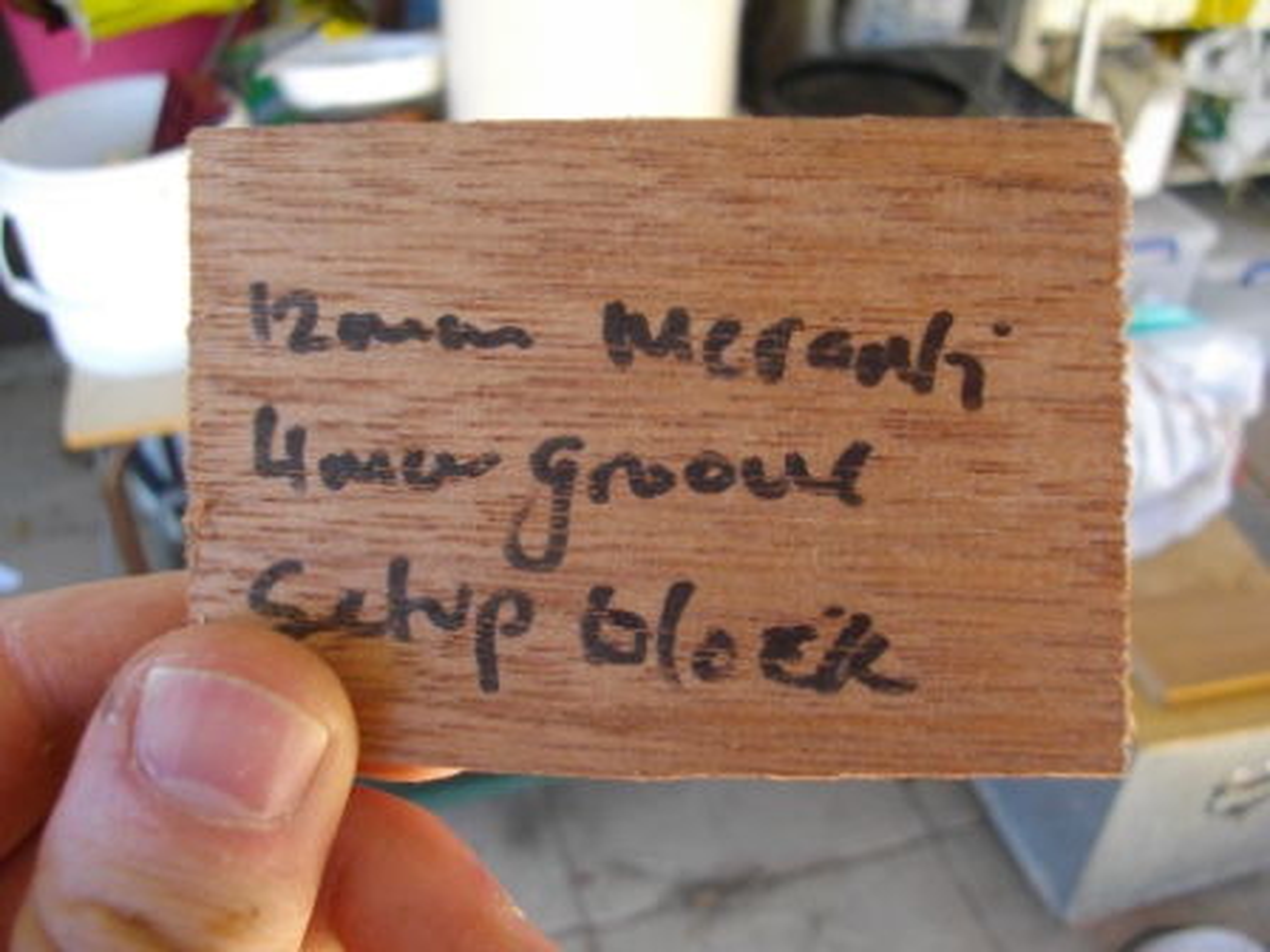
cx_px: 635
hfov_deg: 56.8
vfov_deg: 44.2
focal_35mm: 32
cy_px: 476
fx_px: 1174
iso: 200
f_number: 2.9
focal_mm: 5.7
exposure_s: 1/100
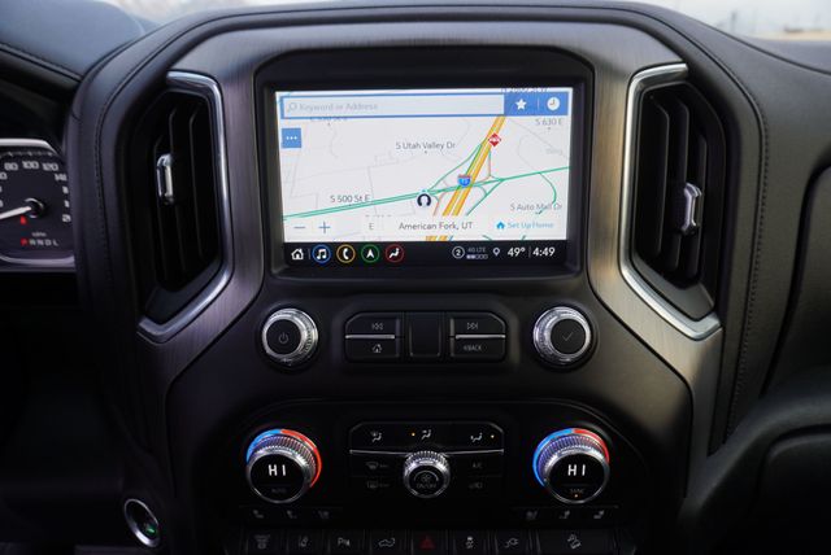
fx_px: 554
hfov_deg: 73.7
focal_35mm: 24
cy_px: 278
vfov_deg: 53.2
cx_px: 416
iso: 100
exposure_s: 1/60
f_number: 4
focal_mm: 16
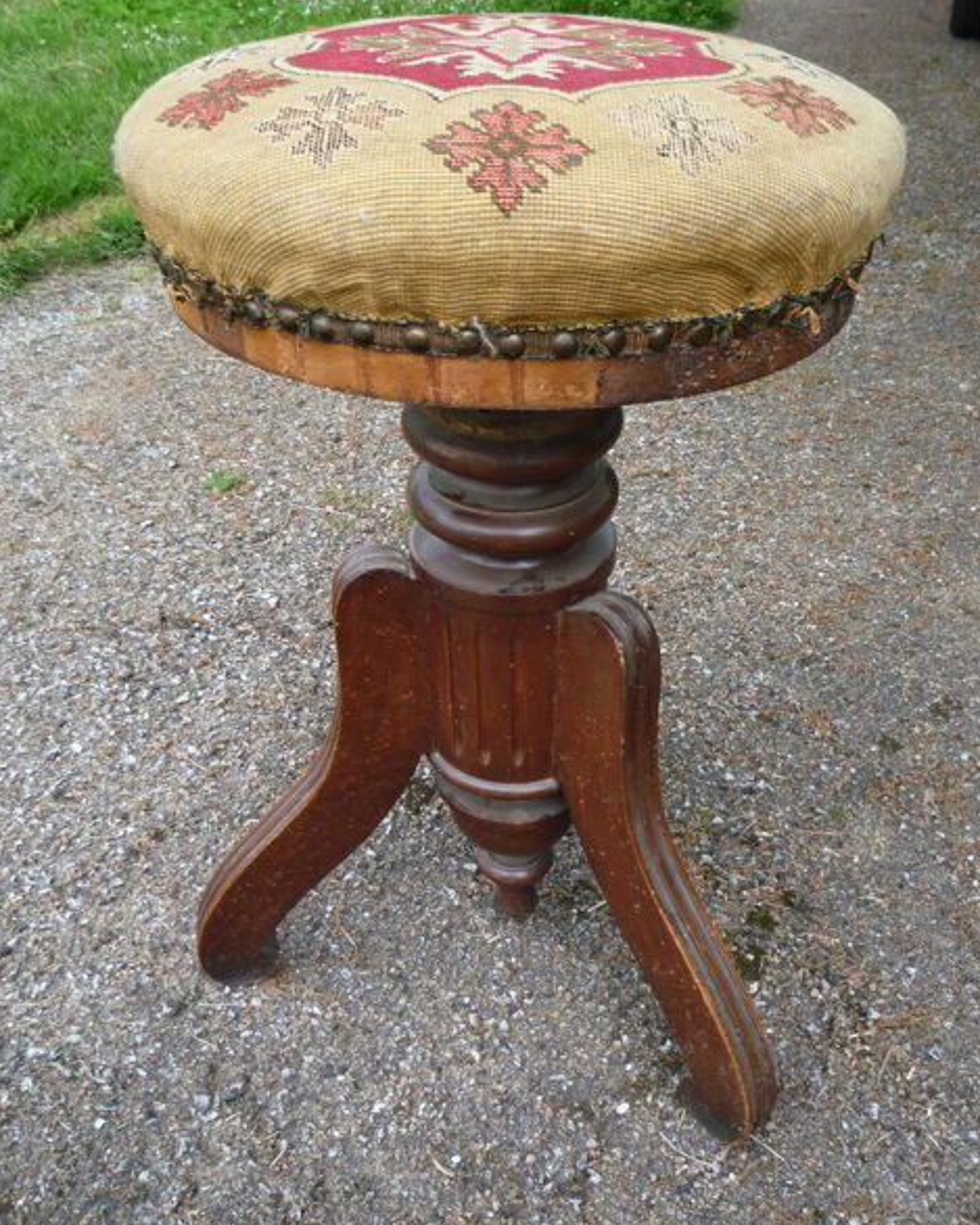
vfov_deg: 55.6
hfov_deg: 45.8
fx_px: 1160
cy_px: 569
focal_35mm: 32
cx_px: 493
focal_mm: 5.2
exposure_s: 1/100
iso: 100
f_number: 4
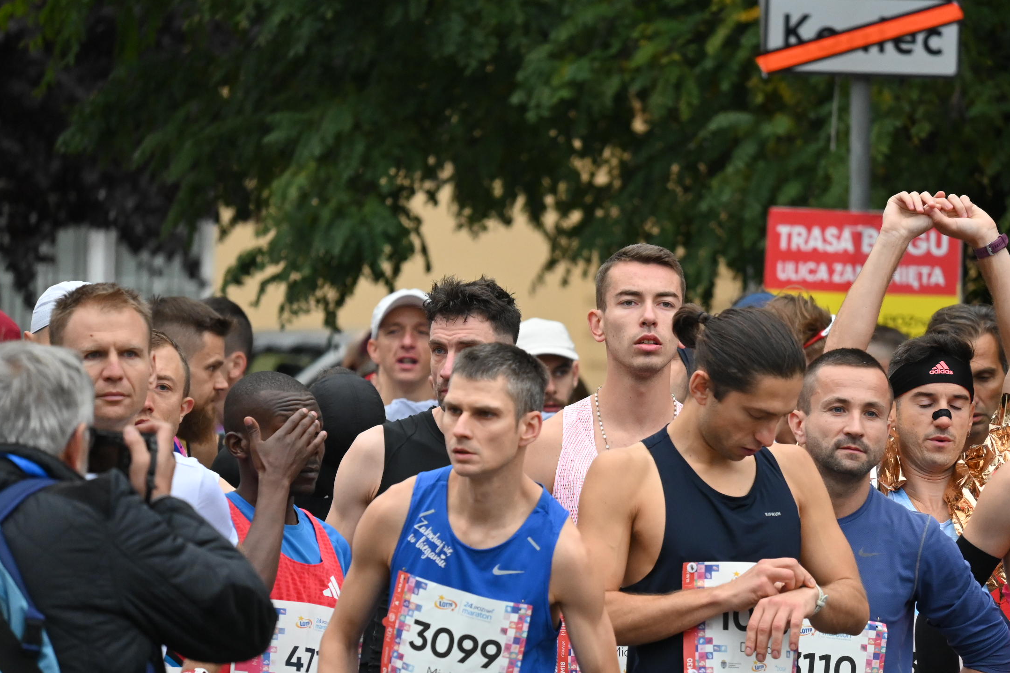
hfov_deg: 4.3
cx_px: 602
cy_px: 422
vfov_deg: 2.8
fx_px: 13578
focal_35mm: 484
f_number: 6.3
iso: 1800
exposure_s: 1/500
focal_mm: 250
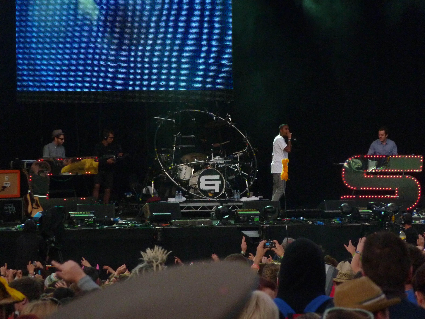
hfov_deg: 7.1
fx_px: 3413
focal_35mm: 278
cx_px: 212
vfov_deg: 5.3
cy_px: 160
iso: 400
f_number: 4.8
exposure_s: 1/125
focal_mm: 45.7
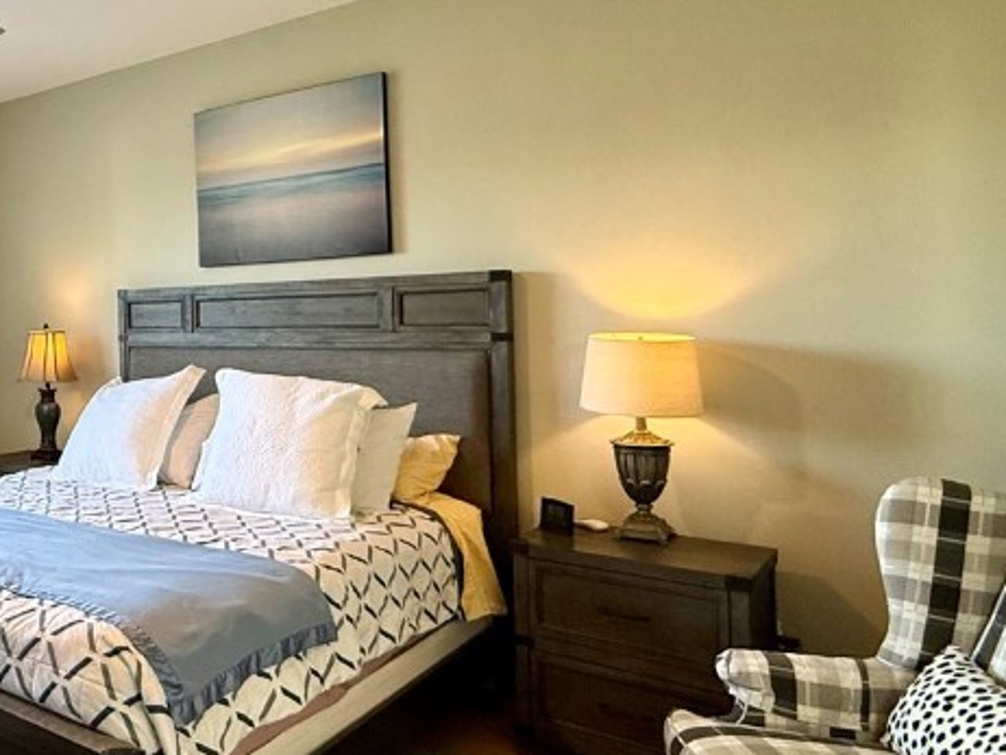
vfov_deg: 45.3
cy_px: 315
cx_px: 131
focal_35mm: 31
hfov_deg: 52.4
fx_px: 901
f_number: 2.2
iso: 320
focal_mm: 2.22
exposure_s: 1/120
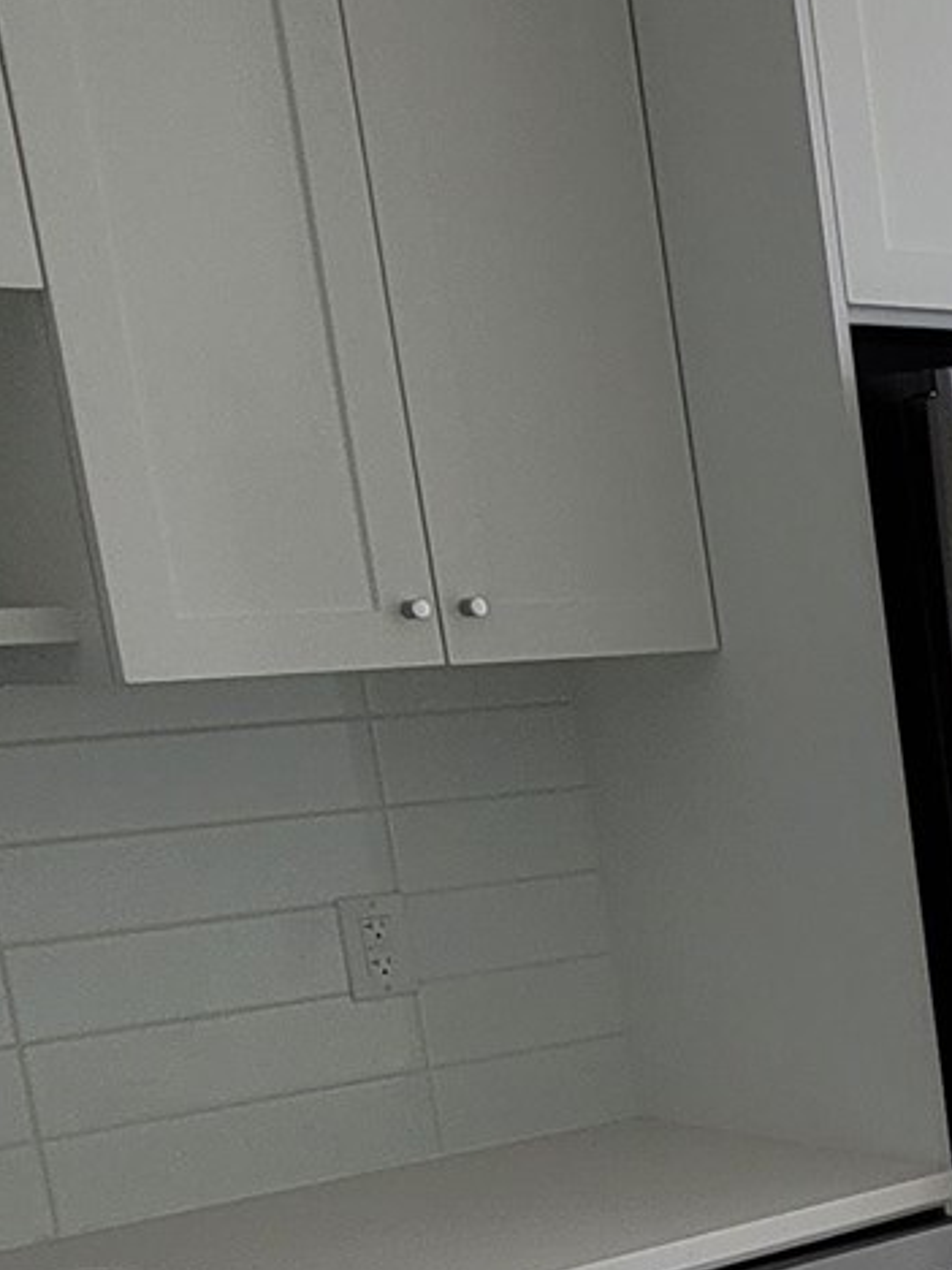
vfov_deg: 28.9
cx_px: 1901
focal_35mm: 64
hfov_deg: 17.0
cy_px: 1172
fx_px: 2347
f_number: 2.2
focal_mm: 2.2
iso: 64
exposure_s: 1/156
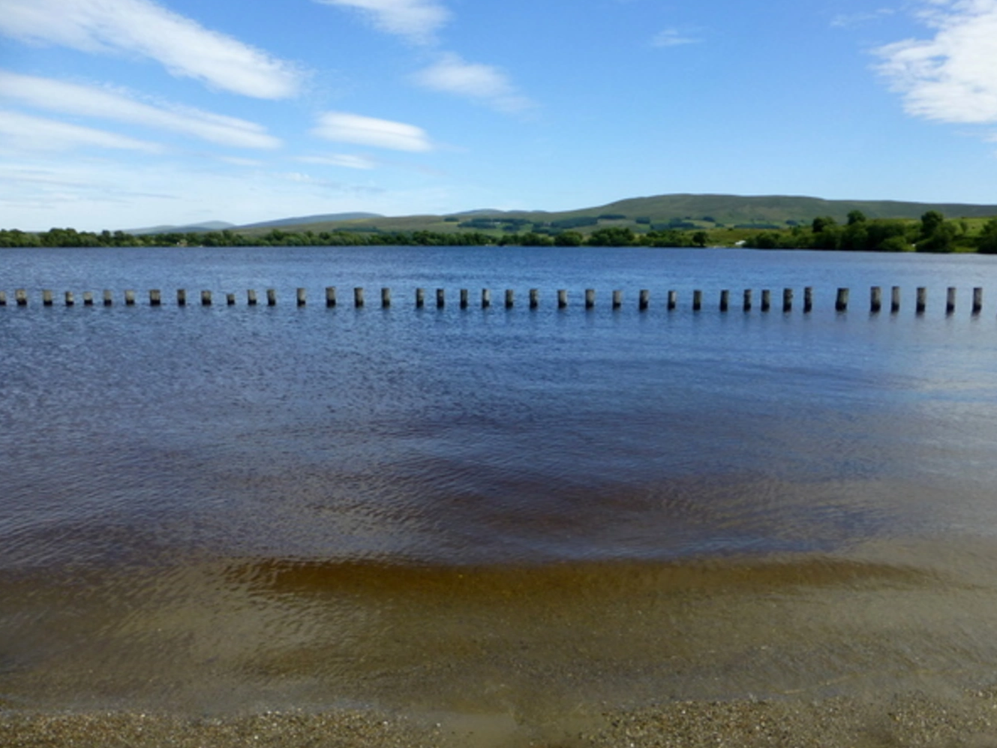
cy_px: 364
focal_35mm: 26
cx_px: 494
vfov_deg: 53.1
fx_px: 749
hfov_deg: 67.3
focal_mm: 4.3
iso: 100
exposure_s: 1/640
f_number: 4
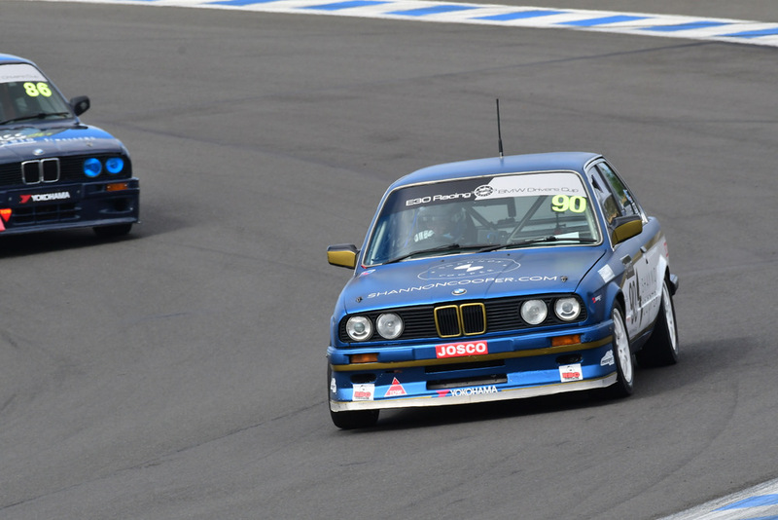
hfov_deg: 3.6
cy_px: 260
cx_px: 389
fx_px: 12322
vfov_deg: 2.4
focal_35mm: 570
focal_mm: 380
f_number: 10
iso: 640
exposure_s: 1/640
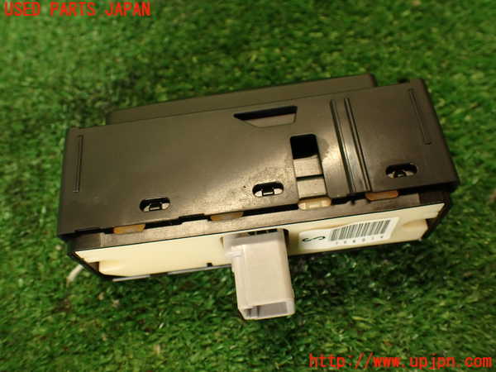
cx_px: 248
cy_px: 186
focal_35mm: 32
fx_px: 459
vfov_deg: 44.2
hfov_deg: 56.8
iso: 200
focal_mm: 5.79
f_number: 2.4
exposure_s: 1/40
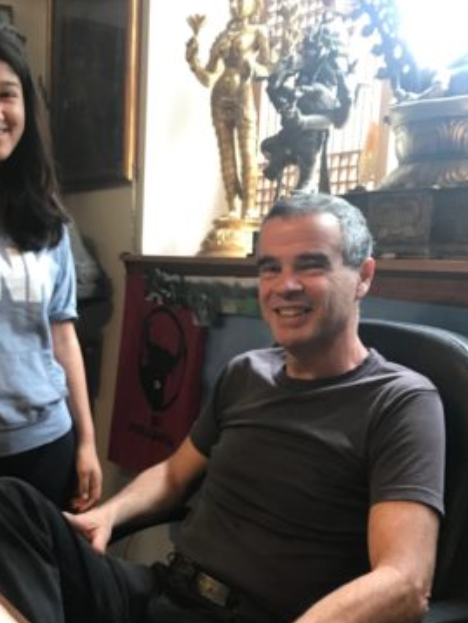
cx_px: 150
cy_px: 392
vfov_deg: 38.6
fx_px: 882
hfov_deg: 29.5
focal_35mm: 49
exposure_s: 1/15
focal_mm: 3.99
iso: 40
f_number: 1.8
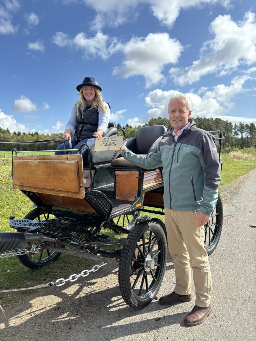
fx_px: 256
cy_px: 170
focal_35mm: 26
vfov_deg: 67.3
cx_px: 128
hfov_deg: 53.1
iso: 50
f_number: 1.6
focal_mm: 5.96
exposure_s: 1/970
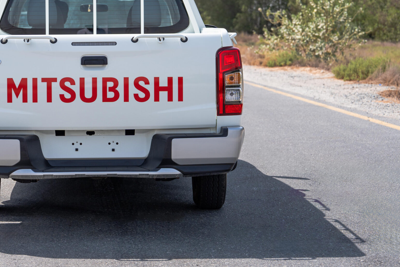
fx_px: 1289
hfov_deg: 17.5
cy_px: 70
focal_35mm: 116
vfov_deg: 11.8
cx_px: 101
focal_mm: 70
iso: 100
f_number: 5
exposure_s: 1/800
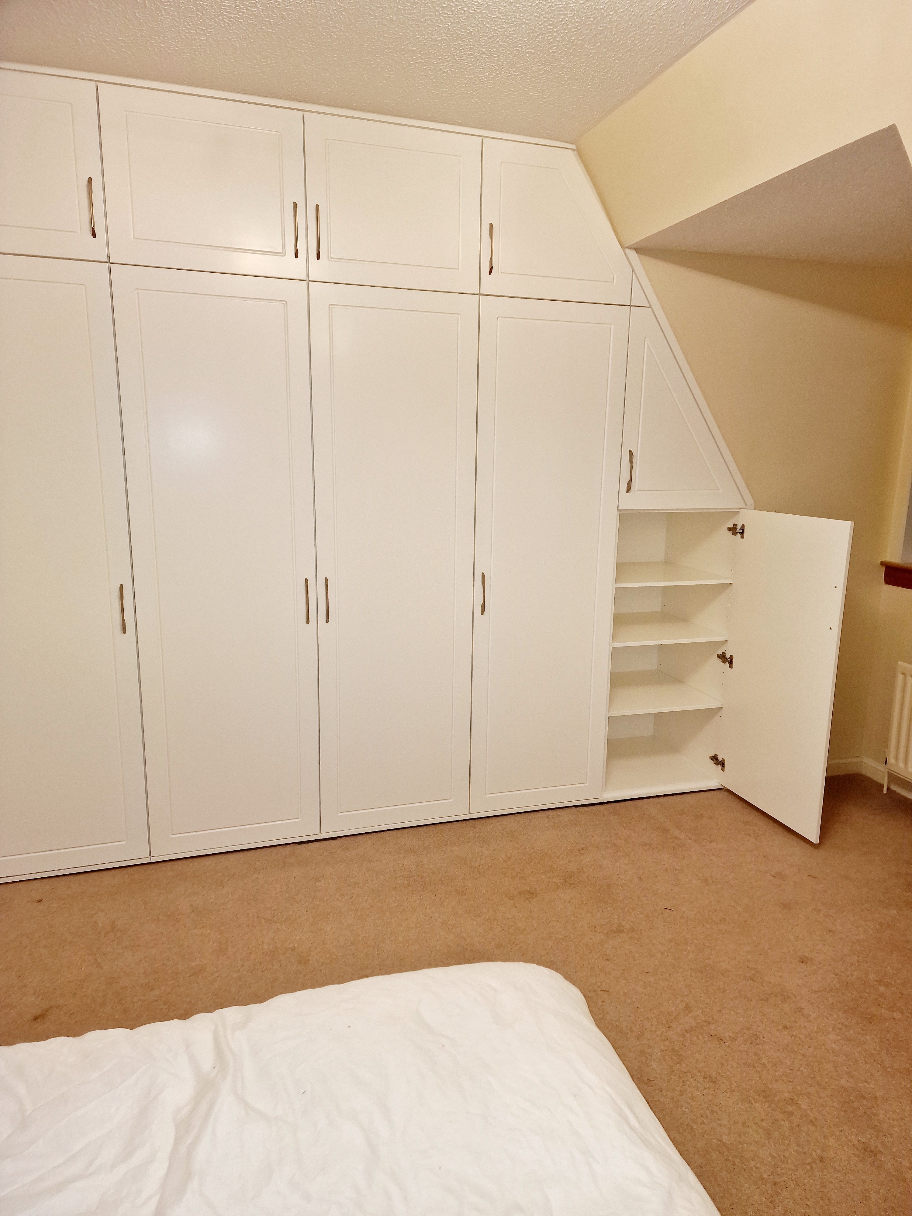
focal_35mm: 23
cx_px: 456
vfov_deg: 73.9
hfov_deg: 58.9
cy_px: 608
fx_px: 808
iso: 320
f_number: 1.8
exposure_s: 1/100
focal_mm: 6.4
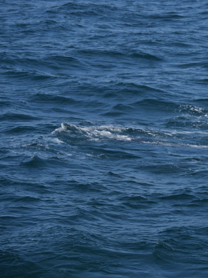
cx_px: 205
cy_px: 139
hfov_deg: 6.8
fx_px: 1740
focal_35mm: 217
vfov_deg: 9.1
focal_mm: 100
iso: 200
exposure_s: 1/1600
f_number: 5.6
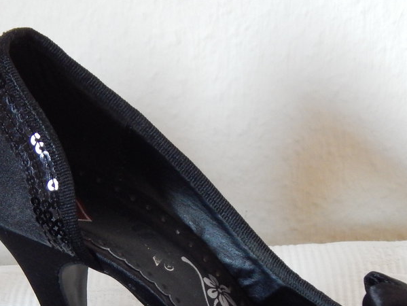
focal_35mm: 109
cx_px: 115
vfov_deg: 13.4
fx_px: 1282
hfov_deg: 18.0
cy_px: 320
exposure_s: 1/13
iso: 400
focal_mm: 8.6
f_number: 3.7
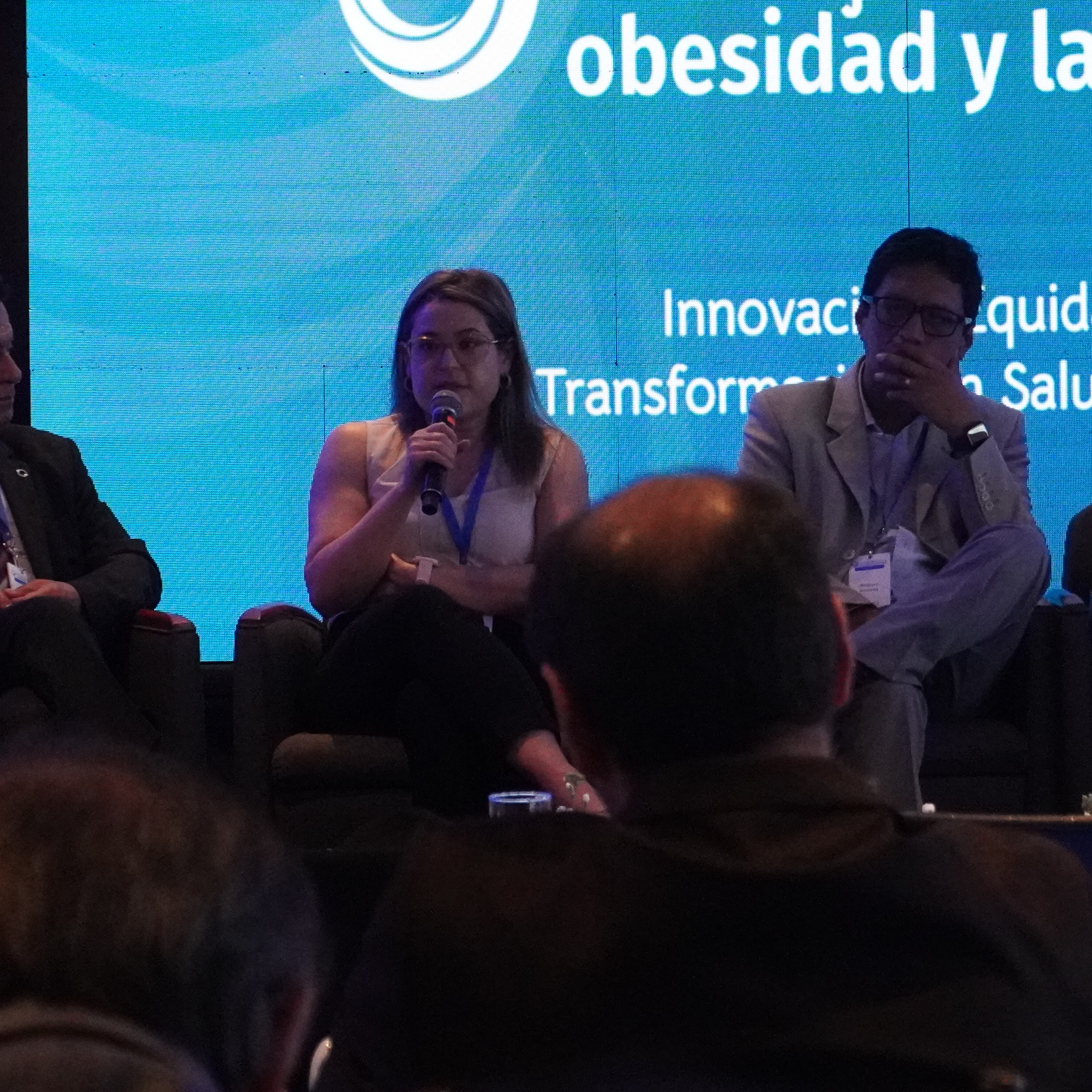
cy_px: 289
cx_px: 725
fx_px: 5496
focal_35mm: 154
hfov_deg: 11.3
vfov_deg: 11.3
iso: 6400
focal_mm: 50
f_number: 5.6
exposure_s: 1/125
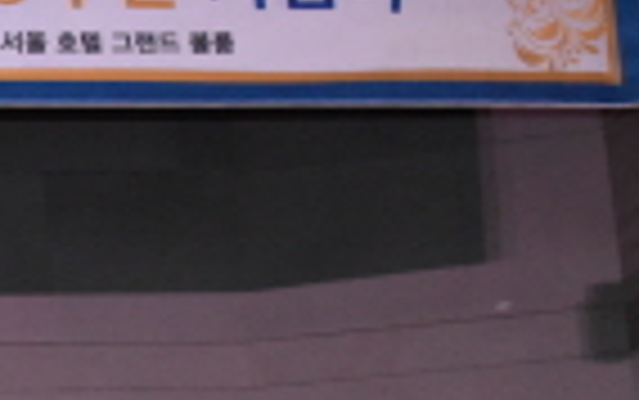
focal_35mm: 111
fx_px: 1935
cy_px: 488
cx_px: -184
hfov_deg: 17.6
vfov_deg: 11.6
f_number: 5.6
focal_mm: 31
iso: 6400
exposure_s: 1/250
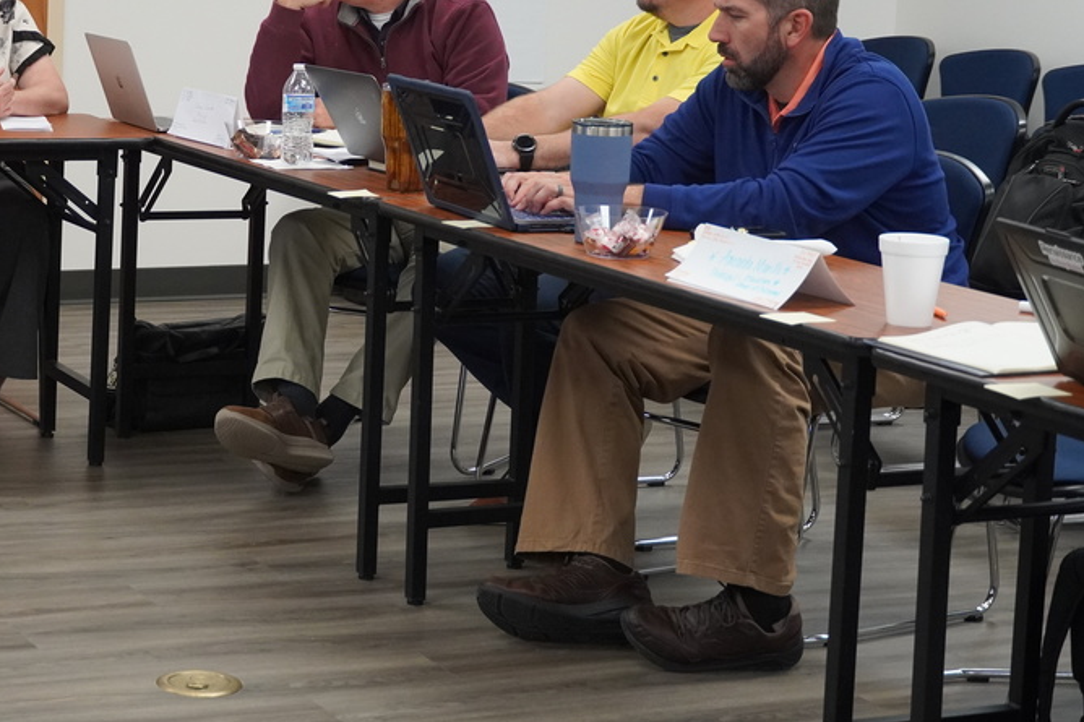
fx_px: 2769
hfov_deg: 21.9
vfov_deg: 14.8
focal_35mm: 92
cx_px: 260
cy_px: 230
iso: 2500
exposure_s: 1/160
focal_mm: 40
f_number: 4.5
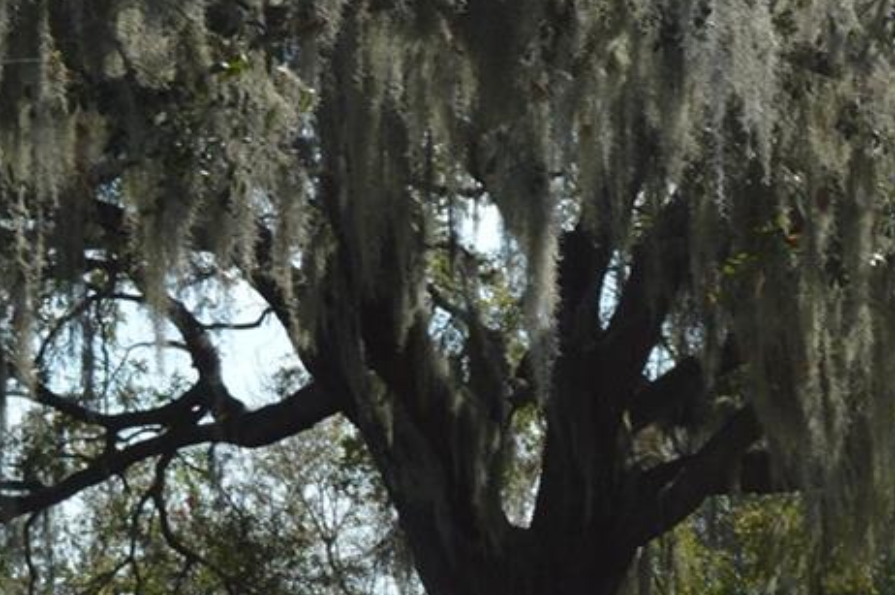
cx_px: 1354
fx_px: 5166
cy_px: 770
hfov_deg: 9.6
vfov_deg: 6.5
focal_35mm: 208
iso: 100
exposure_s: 1/200
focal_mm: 40
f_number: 7.1
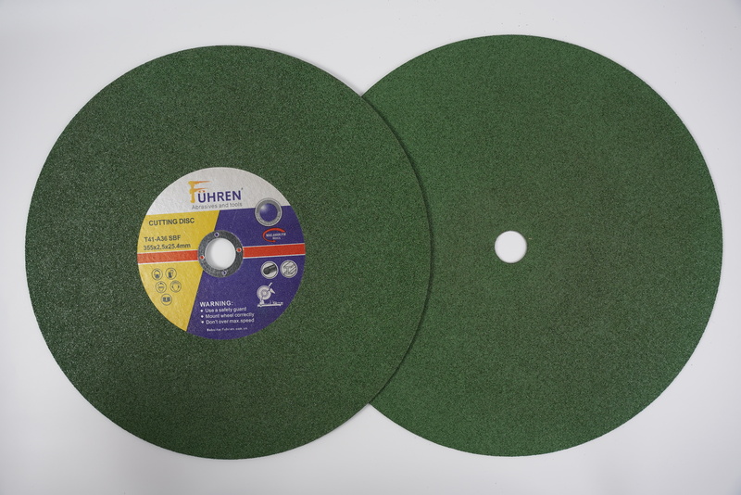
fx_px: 632
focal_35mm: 31
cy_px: 248
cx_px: 370
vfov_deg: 42.7
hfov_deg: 60.8
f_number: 5
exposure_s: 1/125
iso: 640
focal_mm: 30.7
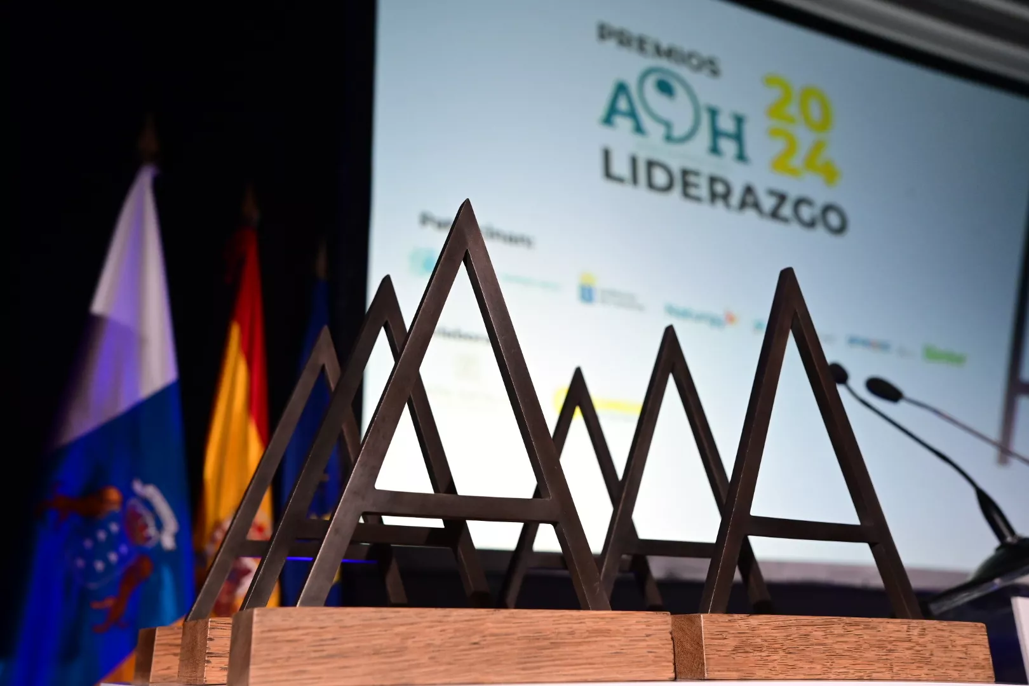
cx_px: 514
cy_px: 343
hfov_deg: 54.4
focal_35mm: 35
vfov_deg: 37.9
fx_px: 1000
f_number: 5
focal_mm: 35
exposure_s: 1/320
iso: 5000
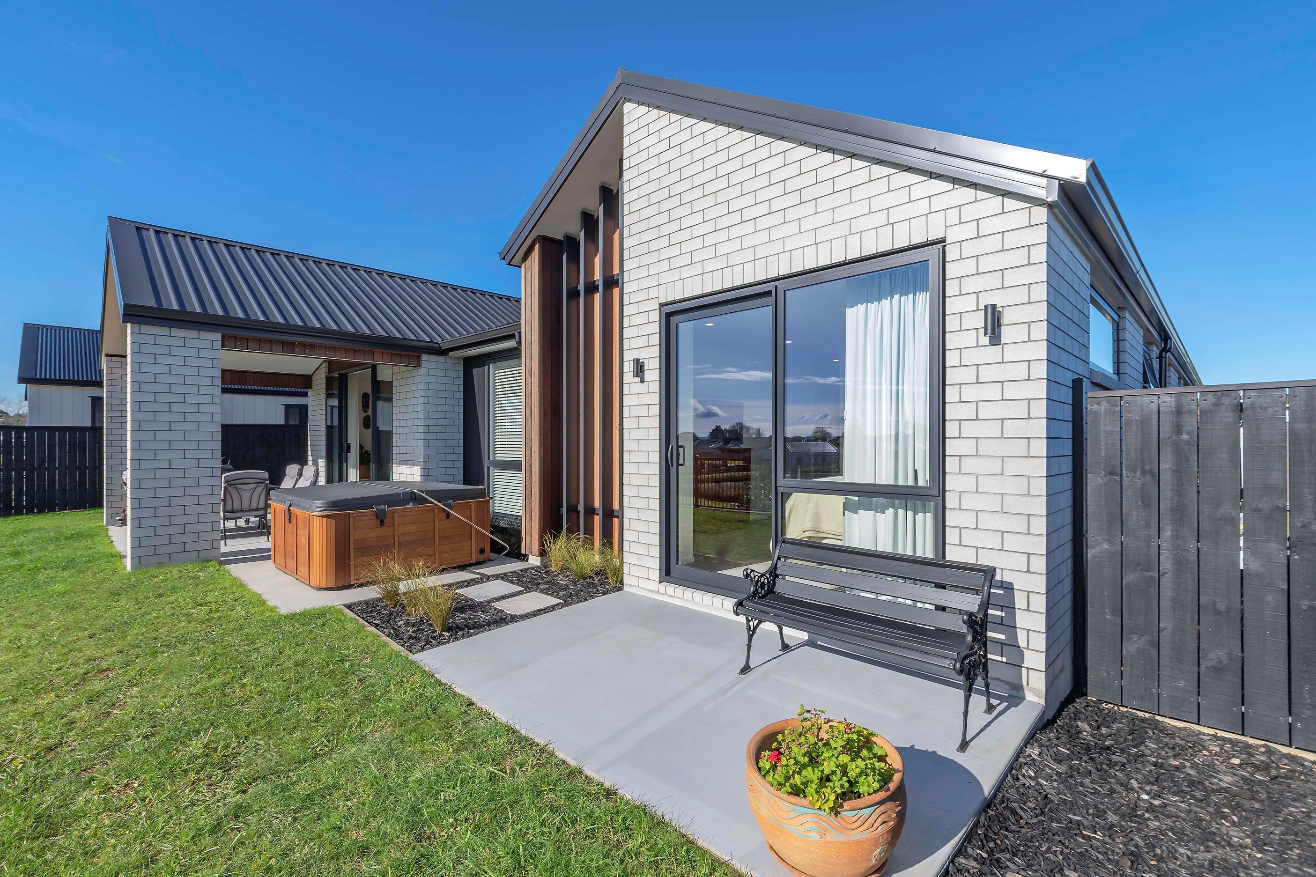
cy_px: 438
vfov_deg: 77.3
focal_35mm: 15
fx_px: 548
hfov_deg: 100.4
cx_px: 658
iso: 200
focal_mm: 10
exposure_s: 1/250
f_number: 9
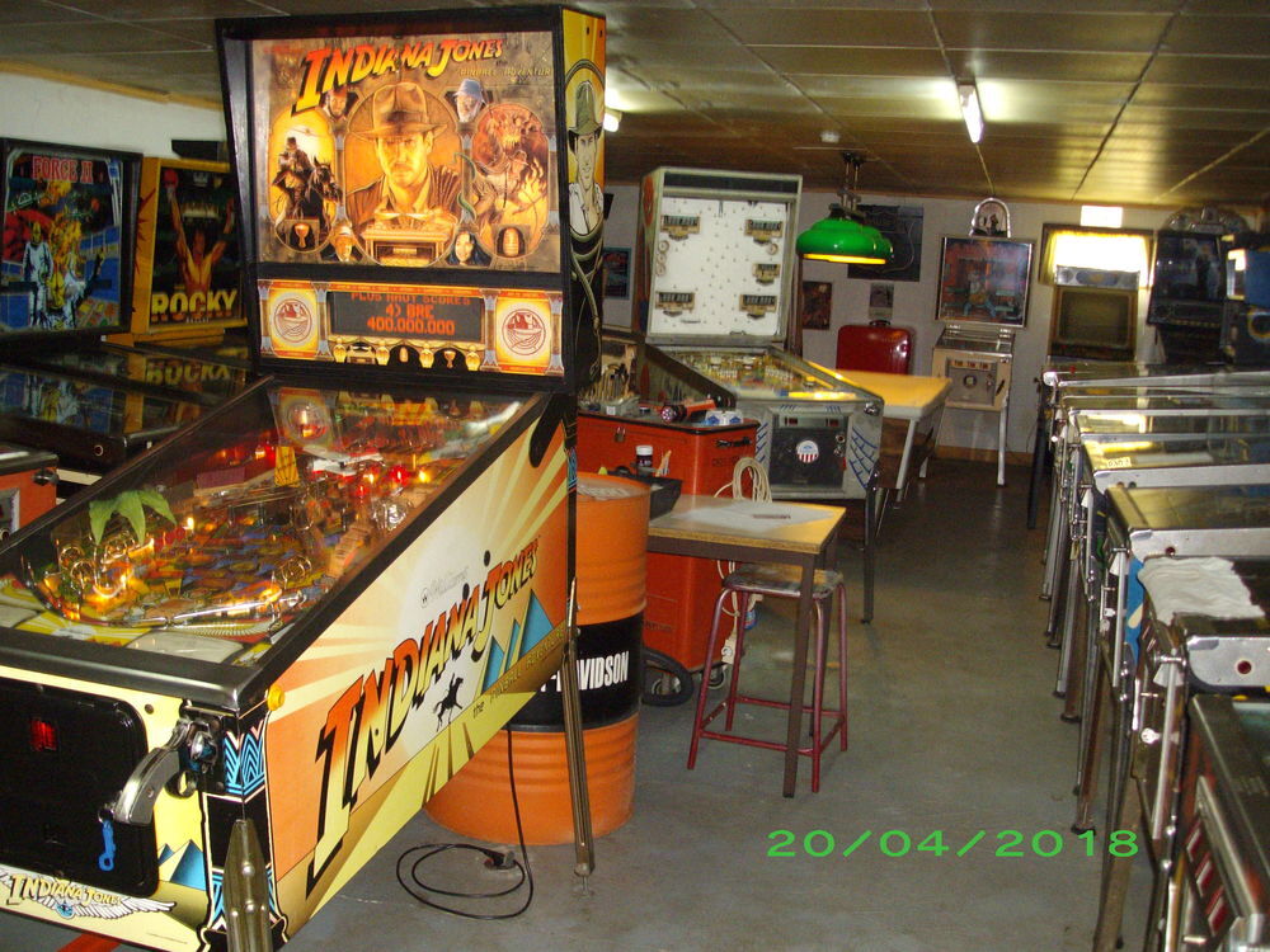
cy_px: 476
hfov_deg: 51.4
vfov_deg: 39.7
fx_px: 1321
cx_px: 635
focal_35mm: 36
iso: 320
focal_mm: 6
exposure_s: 1/50
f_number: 2.7
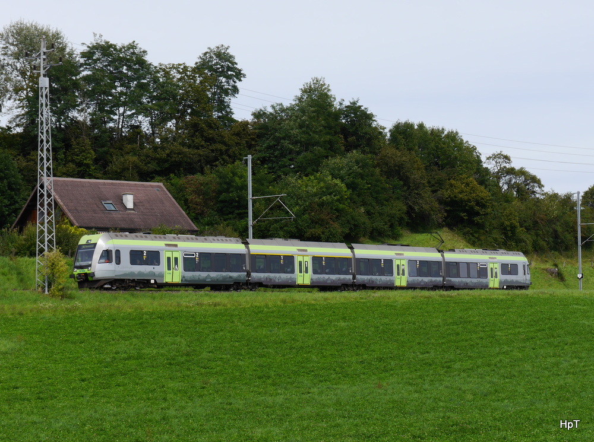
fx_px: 1438
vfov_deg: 17.5
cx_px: 297
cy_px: 221
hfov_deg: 23.3
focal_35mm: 84
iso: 160
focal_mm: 42
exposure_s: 1/320
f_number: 9
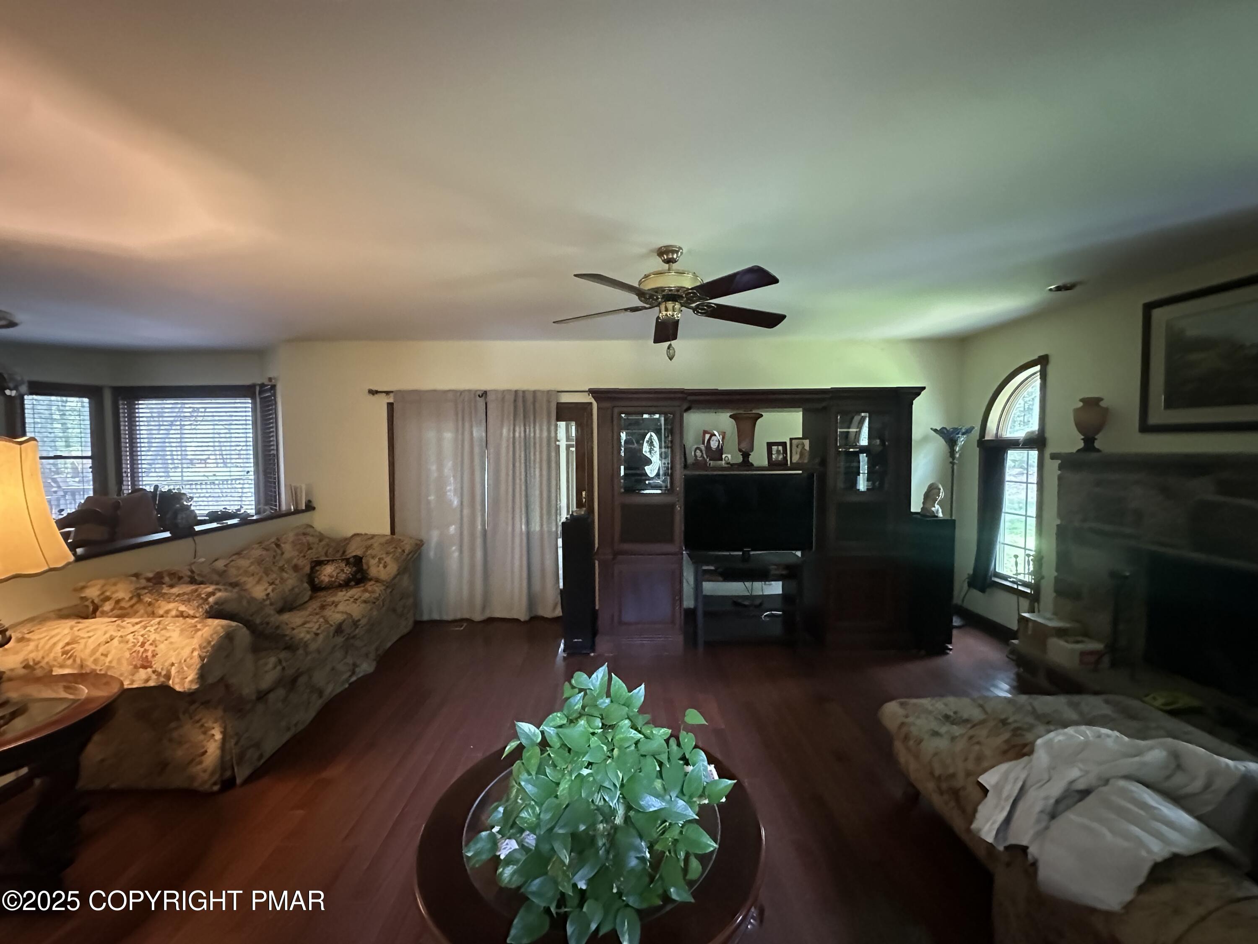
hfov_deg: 102.1
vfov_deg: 85.7
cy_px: 472
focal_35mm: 14
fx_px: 509
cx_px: 629
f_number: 2.2
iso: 1600
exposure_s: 1/40
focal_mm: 2.22
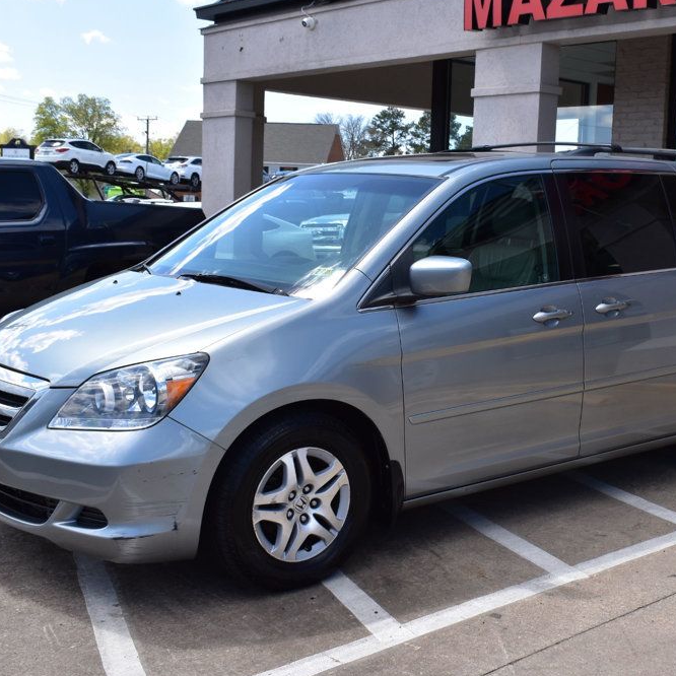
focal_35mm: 47
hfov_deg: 35.6
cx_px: 462
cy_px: 334
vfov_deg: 36.1
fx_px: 1038
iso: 400
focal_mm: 24
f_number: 11
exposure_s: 1/400
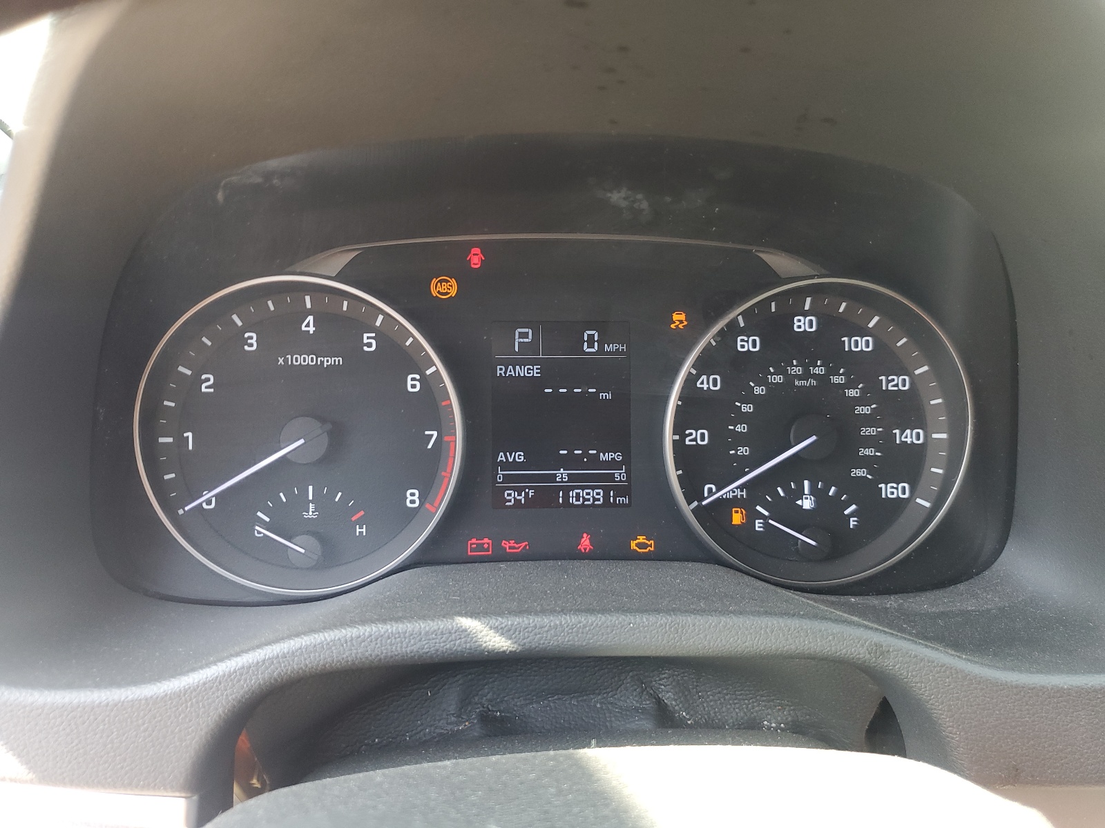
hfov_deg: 67.3
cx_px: 552
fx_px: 830
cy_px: 414
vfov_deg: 53.1
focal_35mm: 26
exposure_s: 1/60.2
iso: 74
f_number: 1.5
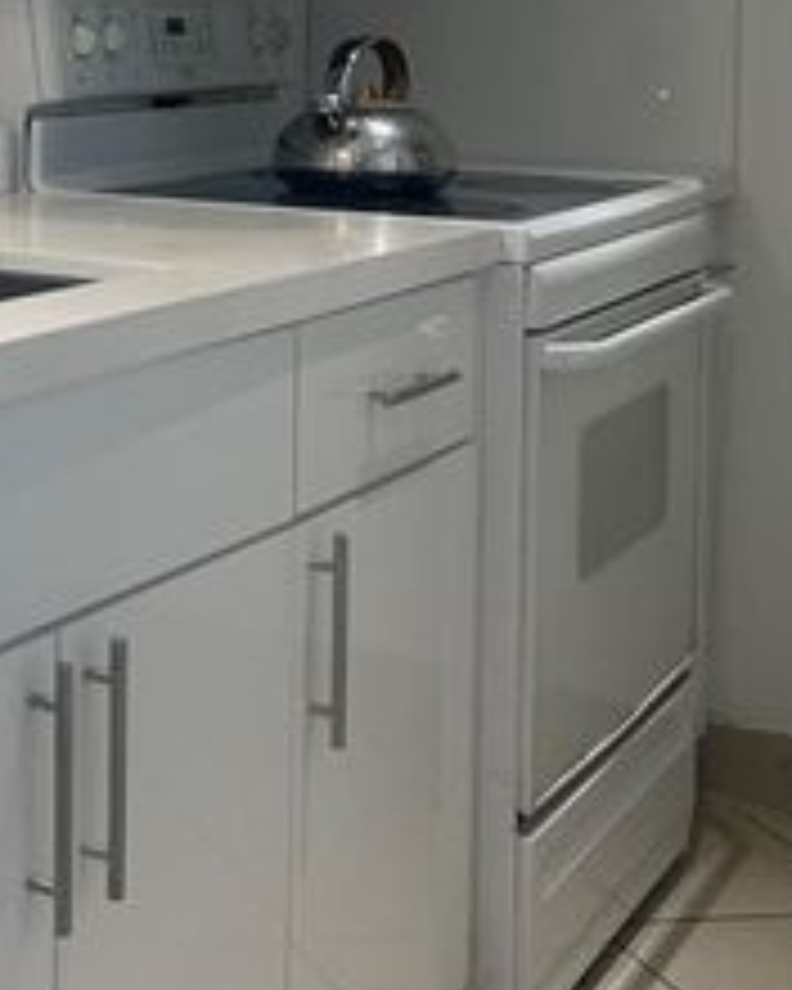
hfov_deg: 19.4
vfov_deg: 25.8
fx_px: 2080
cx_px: -320
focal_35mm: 71
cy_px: 74
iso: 100
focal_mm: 6.86
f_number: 1.78
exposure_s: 1/120
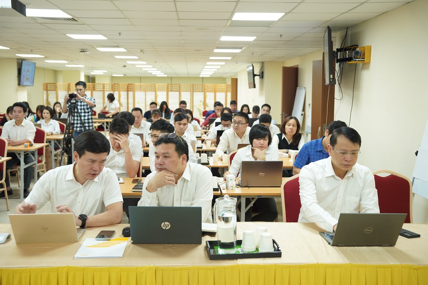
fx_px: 495
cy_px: 142
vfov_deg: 32.2
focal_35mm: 42
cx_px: 214
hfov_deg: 46.8
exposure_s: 1/125
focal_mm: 41.6
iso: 1250
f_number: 4
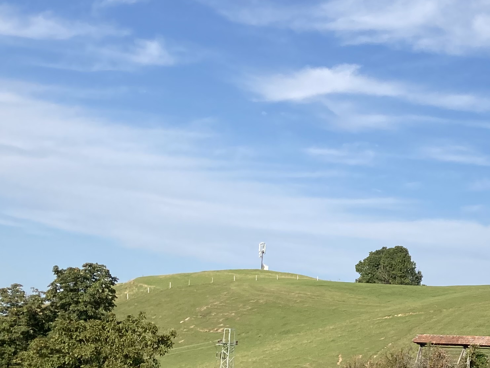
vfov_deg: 19.1
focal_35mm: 76
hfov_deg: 23.6
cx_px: 576
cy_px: 317
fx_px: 1076
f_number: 1.8
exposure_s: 1/2024
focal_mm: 3.99
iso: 20
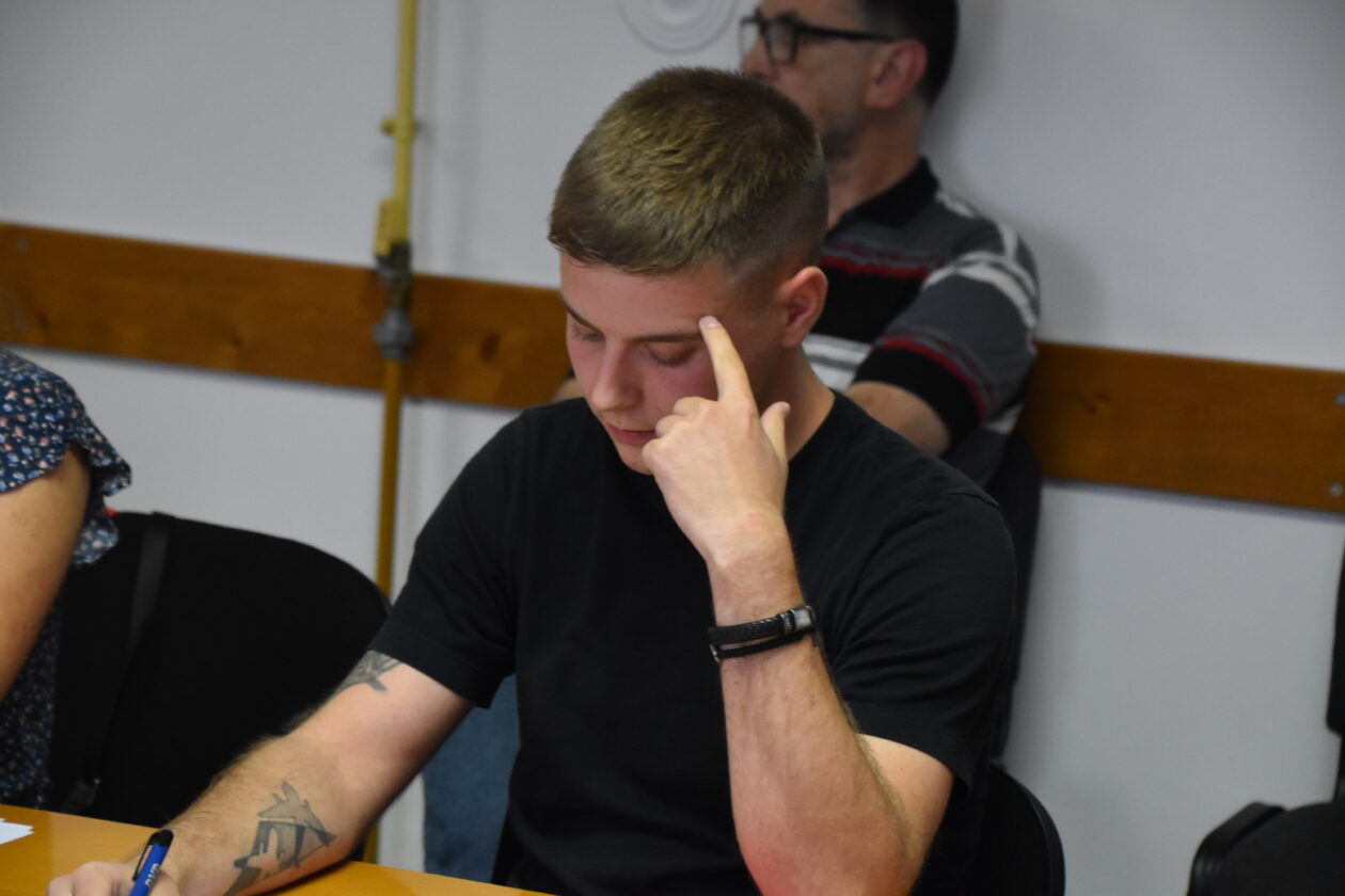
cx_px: 672
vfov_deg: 11.4
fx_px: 4483
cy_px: 448
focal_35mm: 120
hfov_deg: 17.1
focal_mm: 80
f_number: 5.3
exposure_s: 1/125
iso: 2000
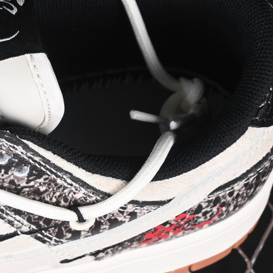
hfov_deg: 6.5
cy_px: 62
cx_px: -146
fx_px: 2364
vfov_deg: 6.6
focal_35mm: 265
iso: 160
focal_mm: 50
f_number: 7.1
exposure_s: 1/80
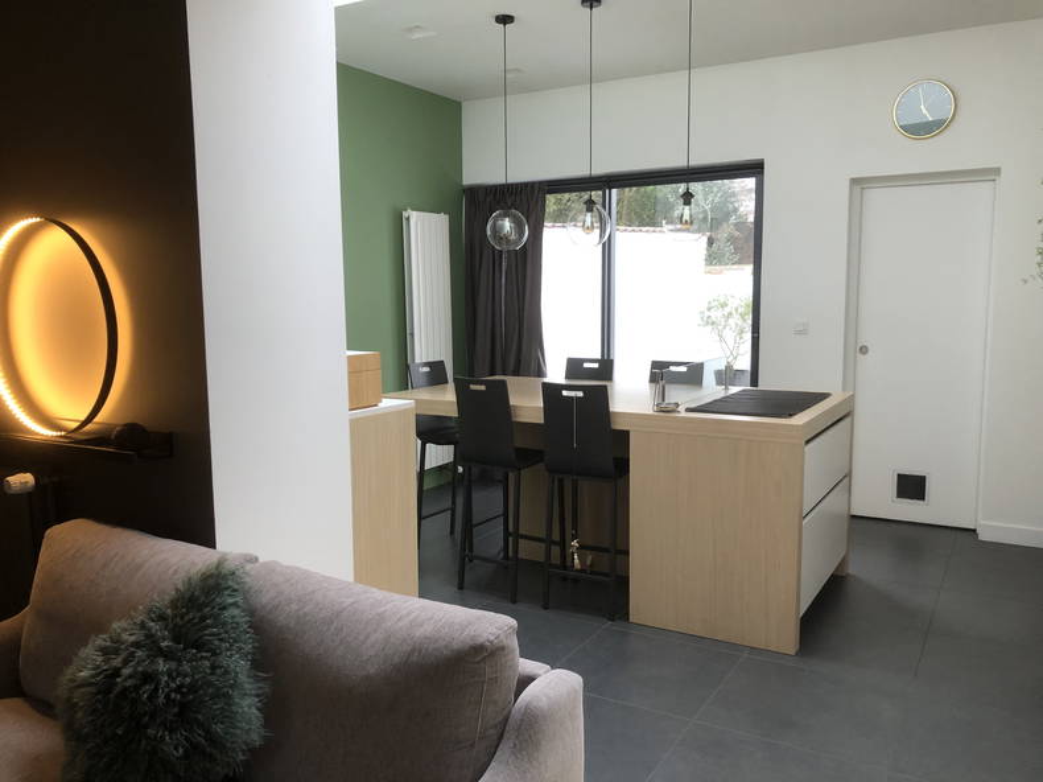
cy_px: 391
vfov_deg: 49.7
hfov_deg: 63.5
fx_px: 843
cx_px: 522
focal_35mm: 28
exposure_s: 1/17
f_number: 1.8
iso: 40
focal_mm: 3.99
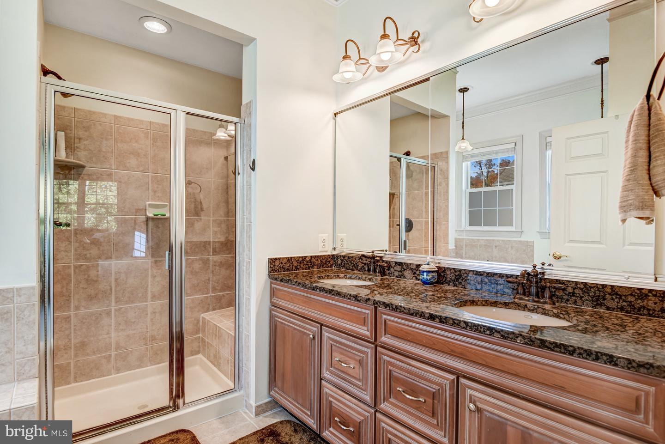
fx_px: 314
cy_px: 222
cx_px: 332
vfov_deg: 70.5
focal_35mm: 17
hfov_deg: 93.3
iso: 400
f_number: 8
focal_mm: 17
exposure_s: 1/25
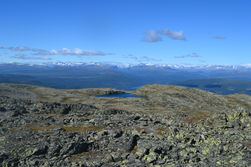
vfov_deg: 34.2
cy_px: 84
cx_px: 126
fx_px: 272
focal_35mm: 39
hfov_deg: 49.5
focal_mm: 26
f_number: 11
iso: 400
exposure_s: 1/400
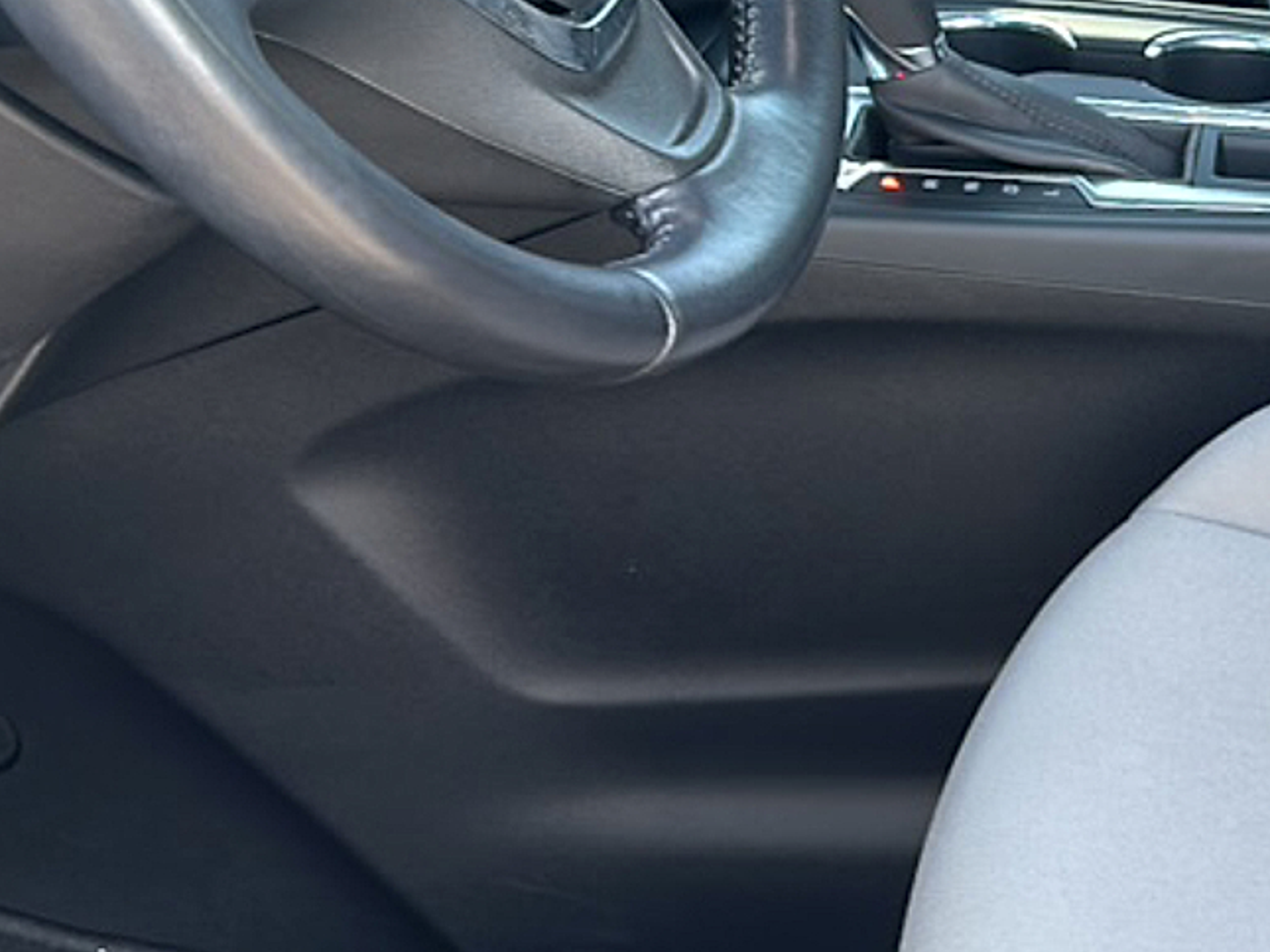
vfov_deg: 23.3
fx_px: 2275
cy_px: 191
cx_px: 1489
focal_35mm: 62
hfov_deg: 27.7
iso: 50
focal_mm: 6.86
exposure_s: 1/74
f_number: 1.78
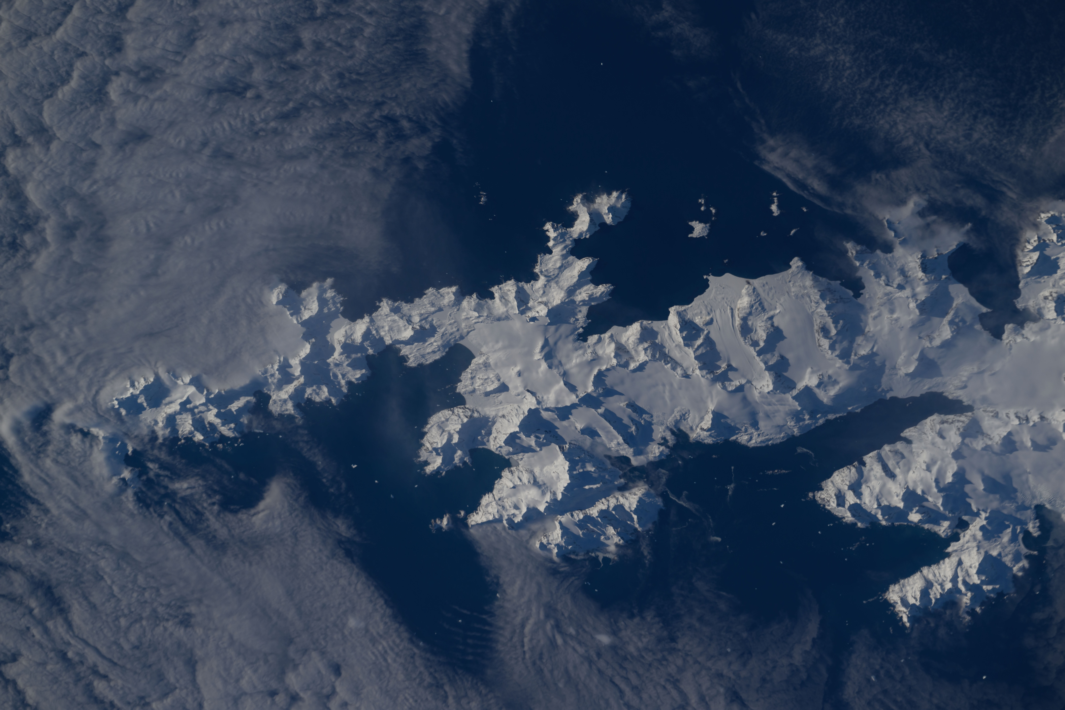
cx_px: 532
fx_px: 11832
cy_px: 355
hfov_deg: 5.2
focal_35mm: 400
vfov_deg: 3.4
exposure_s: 1/2000
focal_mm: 400
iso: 100
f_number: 6.3
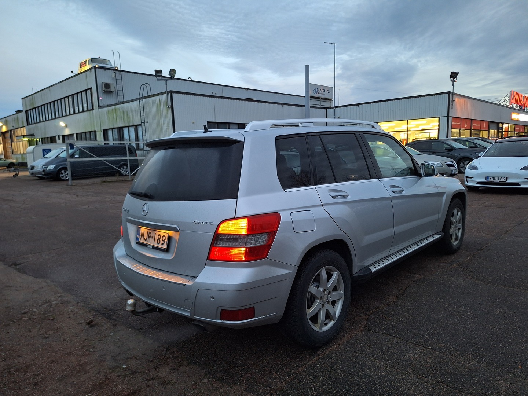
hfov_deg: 73.9
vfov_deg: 58.9
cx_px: 264
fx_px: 351
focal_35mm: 23
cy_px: 198
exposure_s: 1/33
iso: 250
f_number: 1.8
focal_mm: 5.54
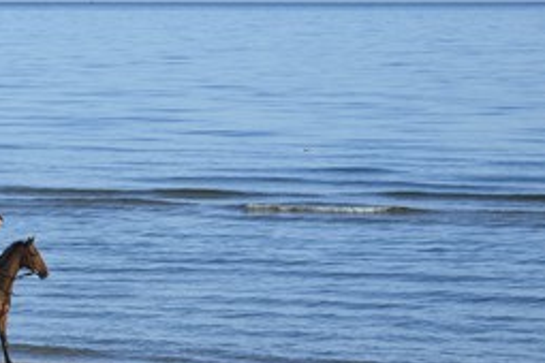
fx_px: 4995
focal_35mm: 330
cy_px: 201
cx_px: 103
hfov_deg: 6.2
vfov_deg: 4.2
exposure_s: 1/500
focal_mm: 200
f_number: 9
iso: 160
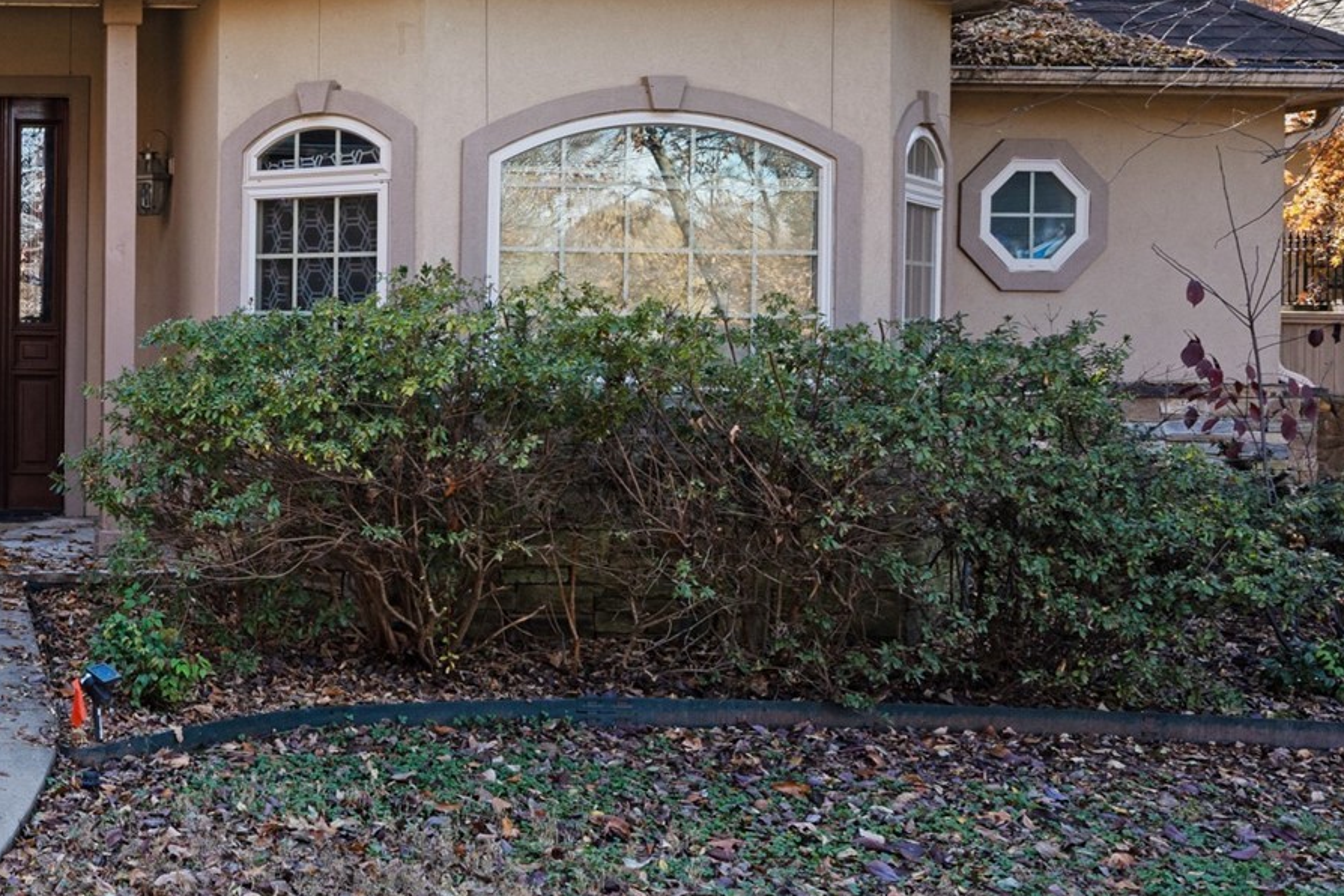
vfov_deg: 31.7
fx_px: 1573
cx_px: -84
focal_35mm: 42
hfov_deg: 39.2
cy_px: 344
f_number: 10
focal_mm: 18.5
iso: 250
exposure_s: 1/50
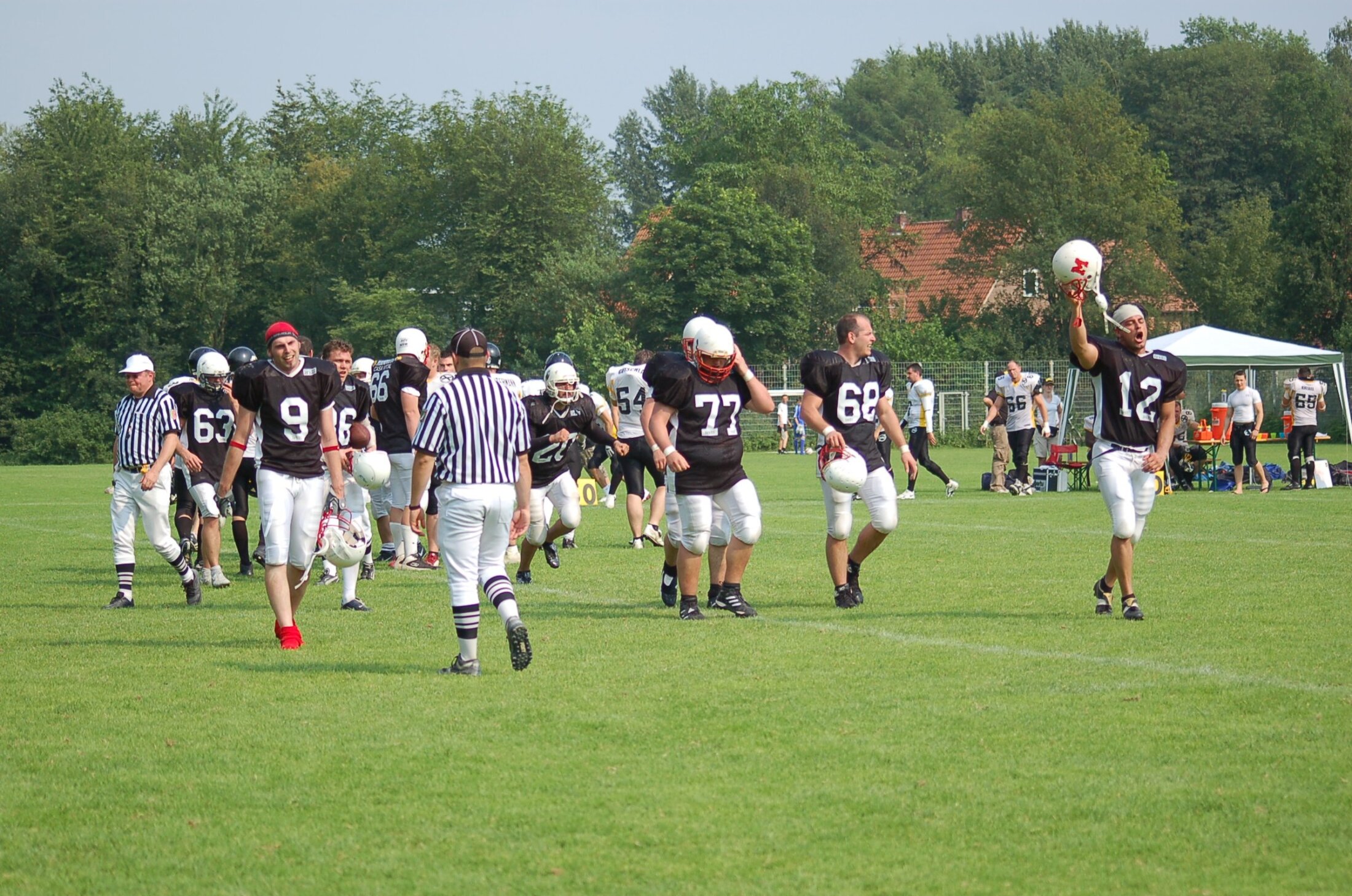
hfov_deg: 19.5
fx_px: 3936
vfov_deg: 13.0
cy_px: 448
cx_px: 676
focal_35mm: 105
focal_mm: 70
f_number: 4.5
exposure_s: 1/1000
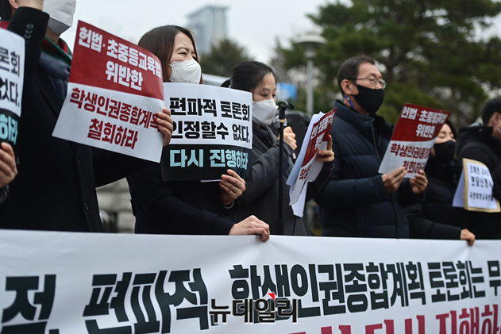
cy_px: 169
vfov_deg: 19.2
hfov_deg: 28.4
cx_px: 253
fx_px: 988
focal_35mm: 71
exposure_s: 1/800
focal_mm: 70
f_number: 2.8
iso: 100
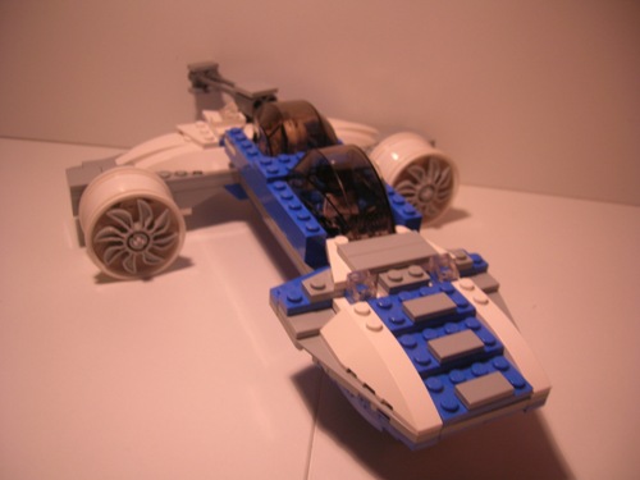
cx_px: 320
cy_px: 240
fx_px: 629
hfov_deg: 54.0
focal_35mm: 34
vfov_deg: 41.8
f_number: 2.9
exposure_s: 1/30
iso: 50
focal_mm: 5.7
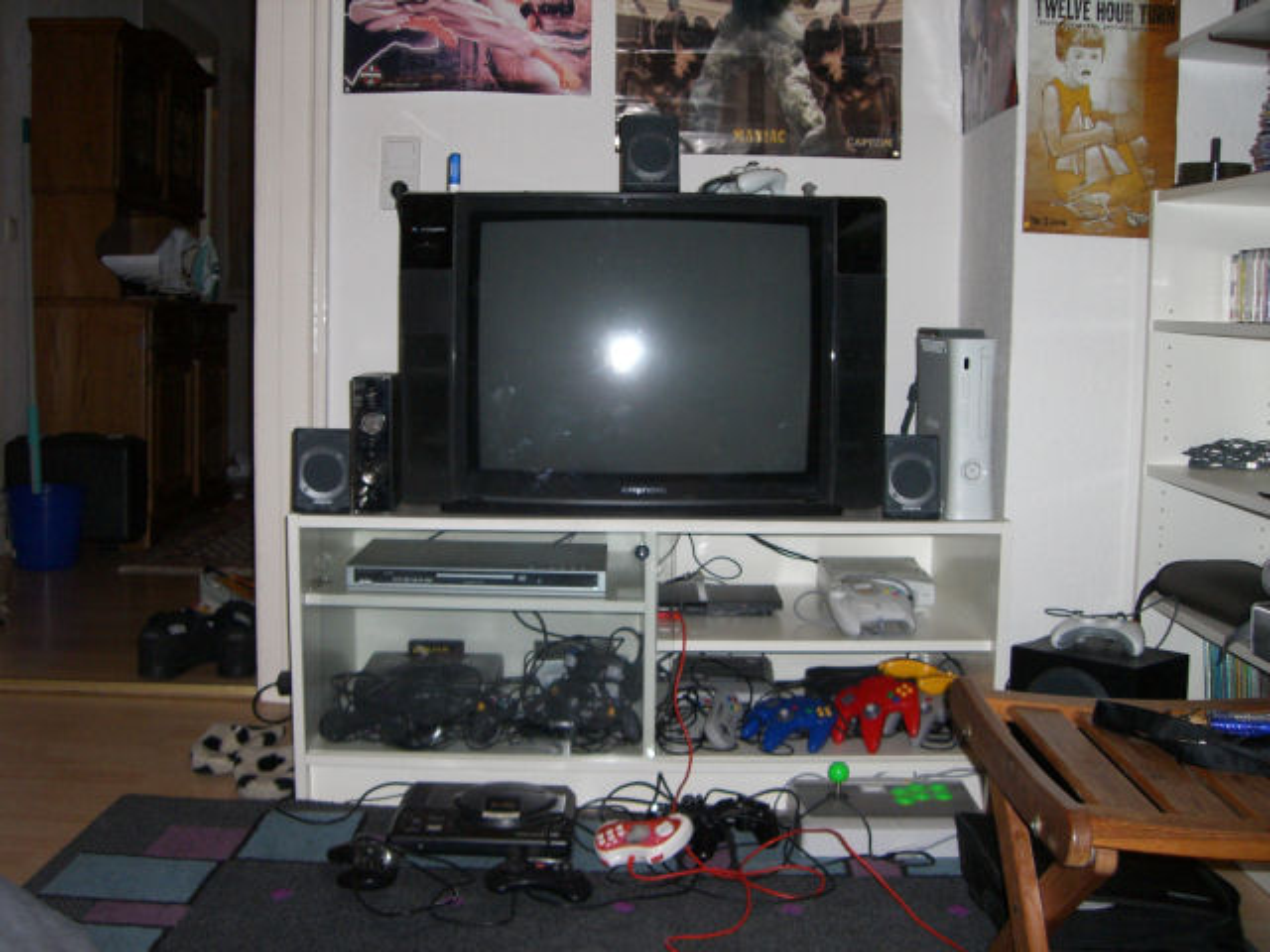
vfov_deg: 37.7
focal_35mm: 38
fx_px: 1394
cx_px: 635
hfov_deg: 49.0
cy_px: 476
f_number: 2.7
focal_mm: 6.2
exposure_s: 1/60
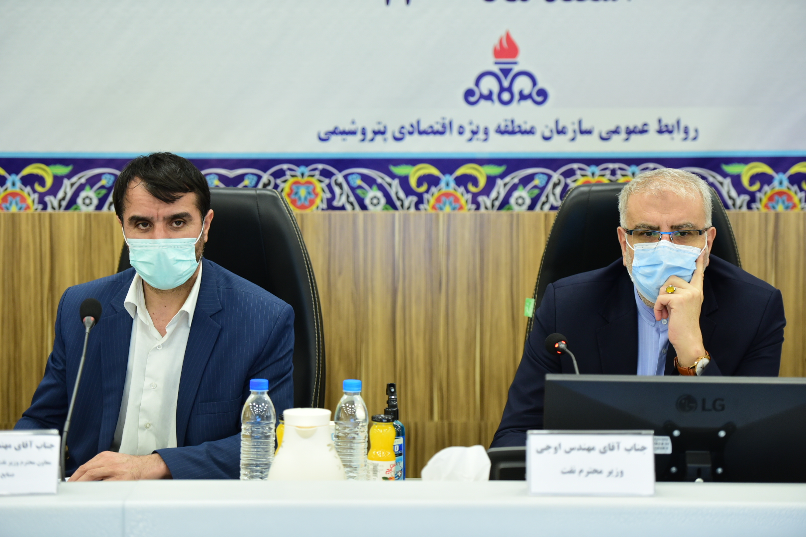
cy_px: 268
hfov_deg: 18.3
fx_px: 2507
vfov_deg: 12.2
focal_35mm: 112
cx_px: 403
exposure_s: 1/160
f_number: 2.8
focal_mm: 112
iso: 2000
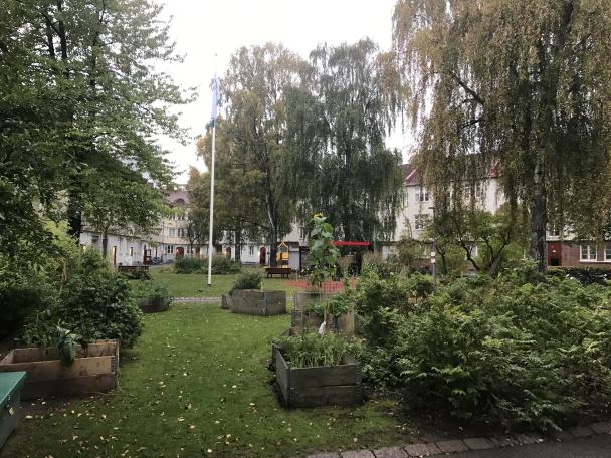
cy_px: 229
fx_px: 494
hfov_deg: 63.4
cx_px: 306
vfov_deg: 49.7
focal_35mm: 28
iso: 40
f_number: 1.8
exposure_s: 1/25
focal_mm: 3.99
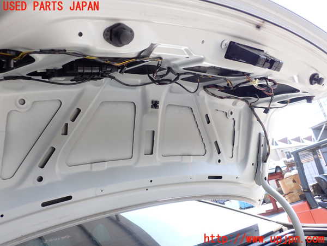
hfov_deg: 60.0
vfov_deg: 46.8
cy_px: 123
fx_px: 283
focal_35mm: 30
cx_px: 164
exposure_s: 1/160
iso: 100
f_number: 3.2
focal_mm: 5.4
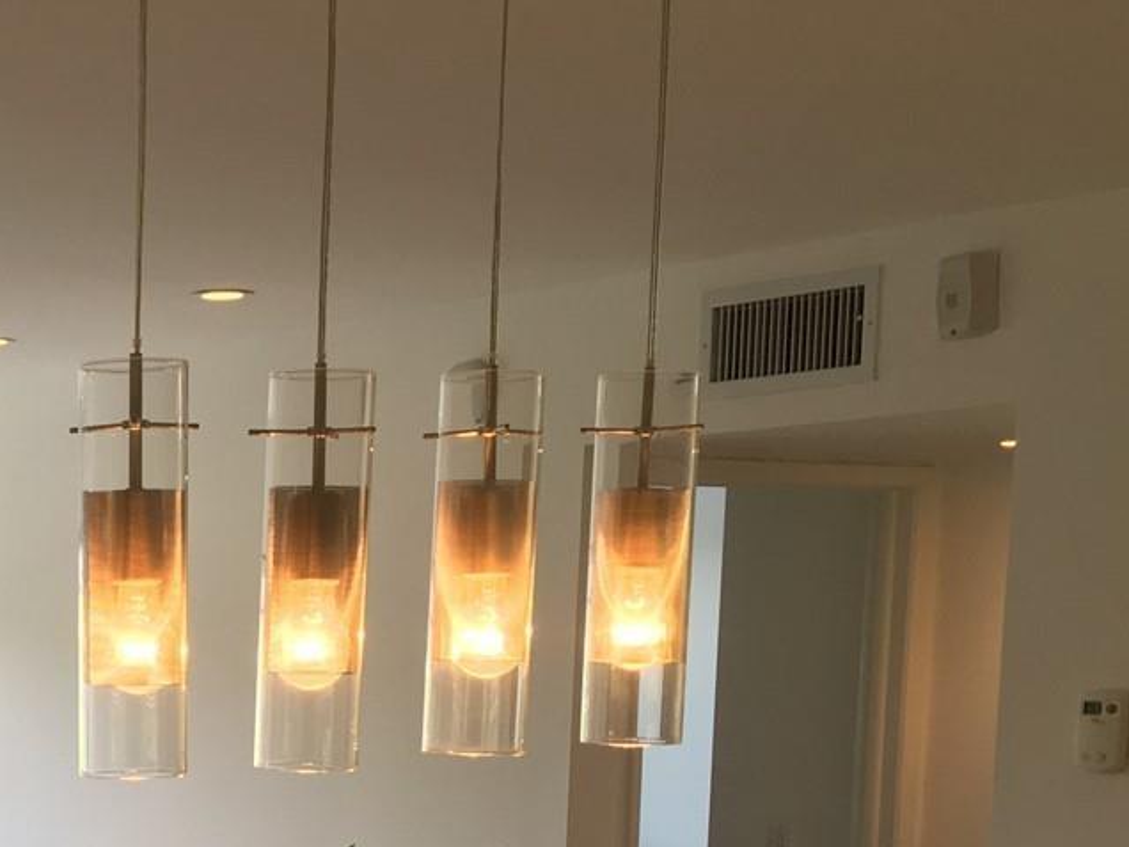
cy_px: 950
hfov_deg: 24.7
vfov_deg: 19.3
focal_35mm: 73
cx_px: -144
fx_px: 2381
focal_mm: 4.15
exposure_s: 1/60
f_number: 2.2
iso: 32
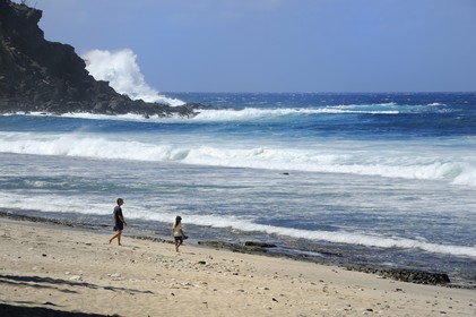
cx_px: 238
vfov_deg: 6.9
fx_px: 2642
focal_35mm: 200
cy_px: 158
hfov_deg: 10.3
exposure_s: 1/250
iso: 200
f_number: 16
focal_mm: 200
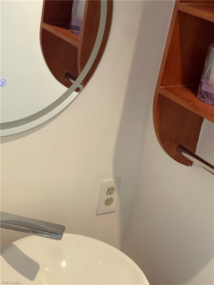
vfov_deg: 30.3
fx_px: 528
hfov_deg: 22.9
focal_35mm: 64
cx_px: 107
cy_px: 142
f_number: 2.2
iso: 160
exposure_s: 1/40
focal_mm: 7.5
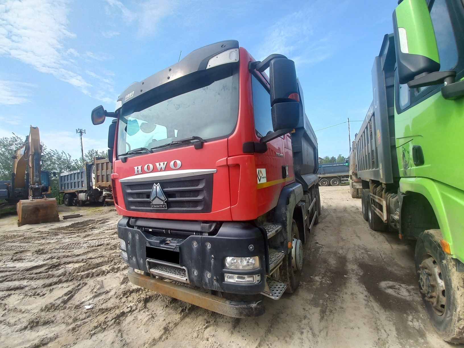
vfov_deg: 89.9
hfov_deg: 106.2
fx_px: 174
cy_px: 174
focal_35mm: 13
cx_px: 232
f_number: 2.2
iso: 40
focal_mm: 1.42
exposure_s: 1/757
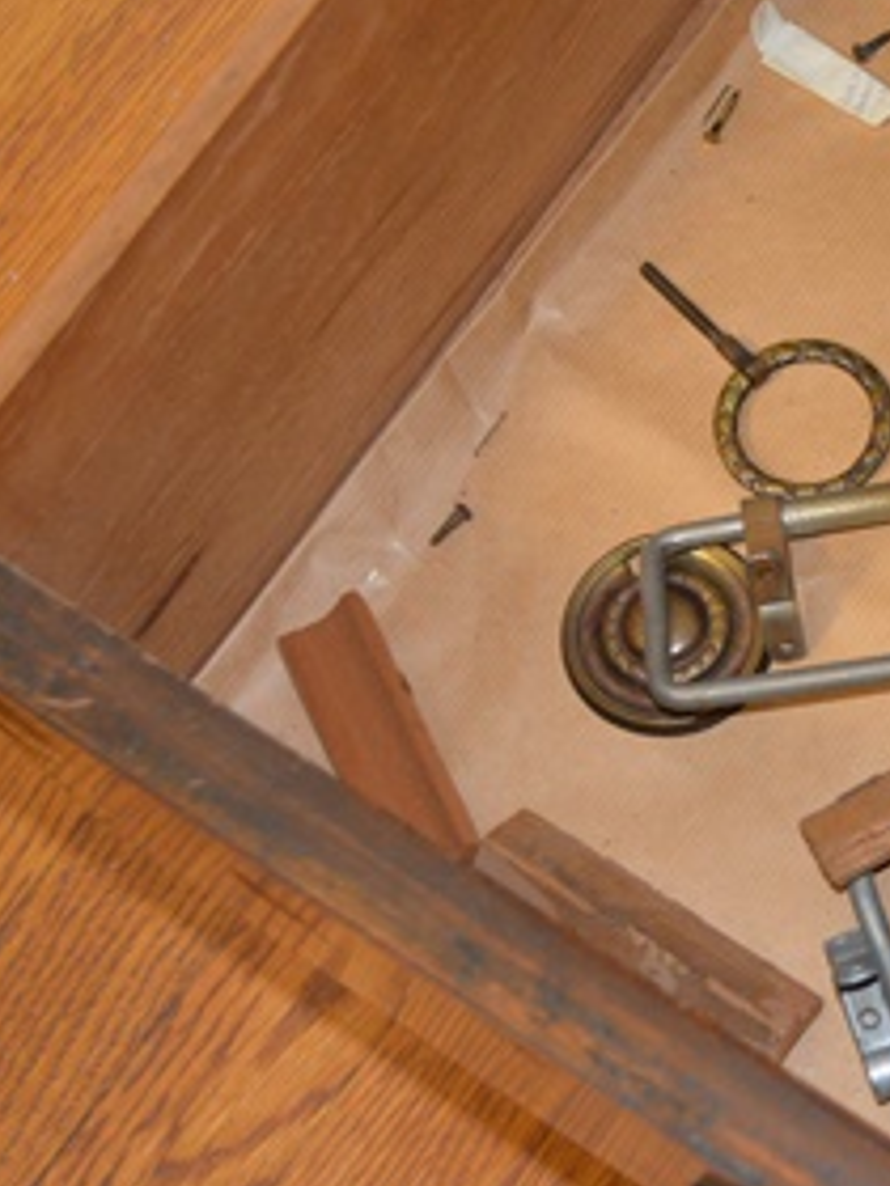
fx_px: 3394
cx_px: 1034
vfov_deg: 19.8
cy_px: 610
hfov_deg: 14.5
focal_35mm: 99
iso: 1250
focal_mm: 32
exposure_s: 1/60
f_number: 4.8
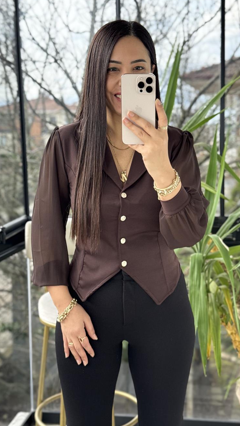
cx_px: 138
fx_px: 599
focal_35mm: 53
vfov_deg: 39.2
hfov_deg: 22.6
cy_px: 212
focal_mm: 6.76
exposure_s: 1/300
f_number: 1.78
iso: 64
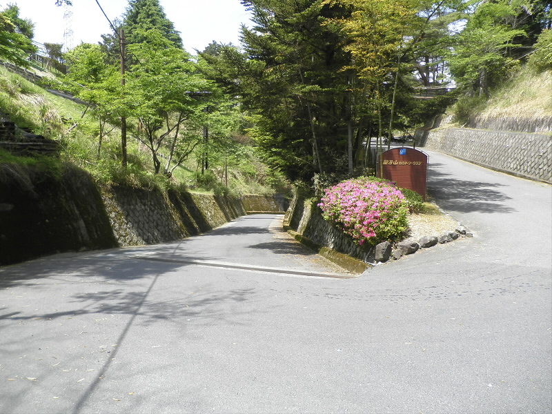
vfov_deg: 51.4
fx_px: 431
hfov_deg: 65.3
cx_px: 276
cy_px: 207
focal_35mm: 27
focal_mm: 4.9
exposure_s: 1/320
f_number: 3.2
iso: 64
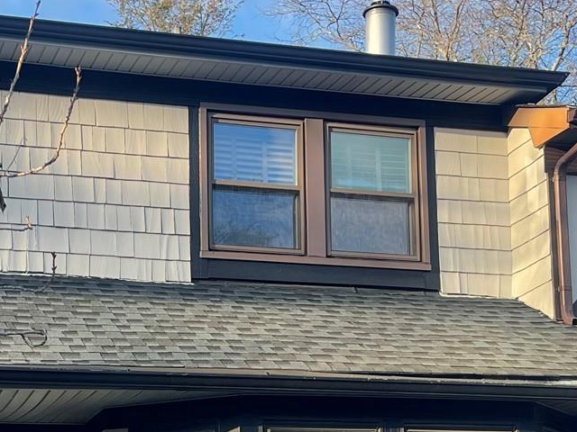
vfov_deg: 17.9
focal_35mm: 80
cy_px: 452
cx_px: 129
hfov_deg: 24.1
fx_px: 1333
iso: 32
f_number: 1.6
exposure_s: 1/440
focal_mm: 5.1
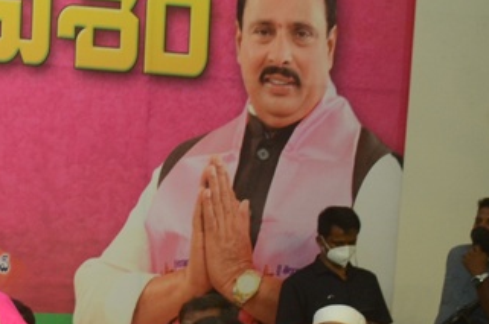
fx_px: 3038
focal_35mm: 224
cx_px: -419
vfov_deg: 6.1
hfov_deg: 8.8
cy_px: 407
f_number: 7.1
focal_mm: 40
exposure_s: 1/125
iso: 800
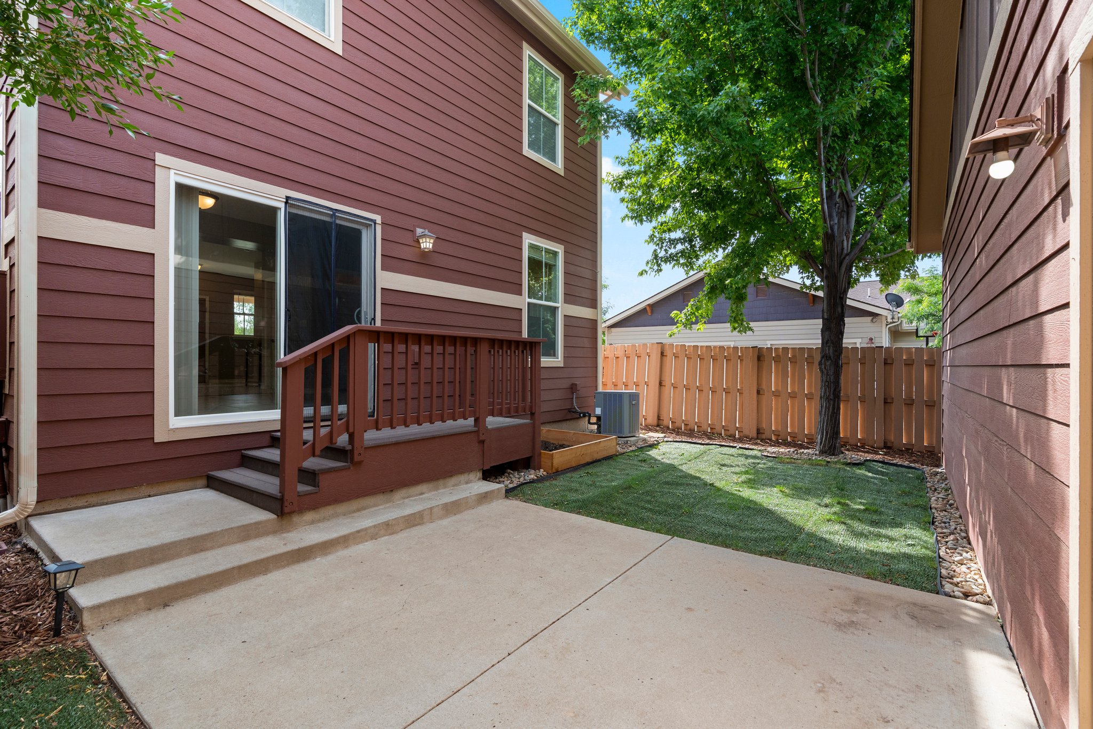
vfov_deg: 73.7
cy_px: 364
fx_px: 486
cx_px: 546
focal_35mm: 16
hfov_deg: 96.7
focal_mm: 16
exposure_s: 1/160
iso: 400
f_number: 8
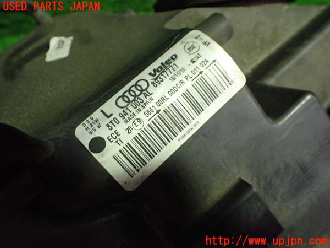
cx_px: 165
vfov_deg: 46.8
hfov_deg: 60.0
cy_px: 124
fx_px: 286
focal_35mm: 30
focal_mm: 5.4
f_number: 2.3
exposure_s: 1/125
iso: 640
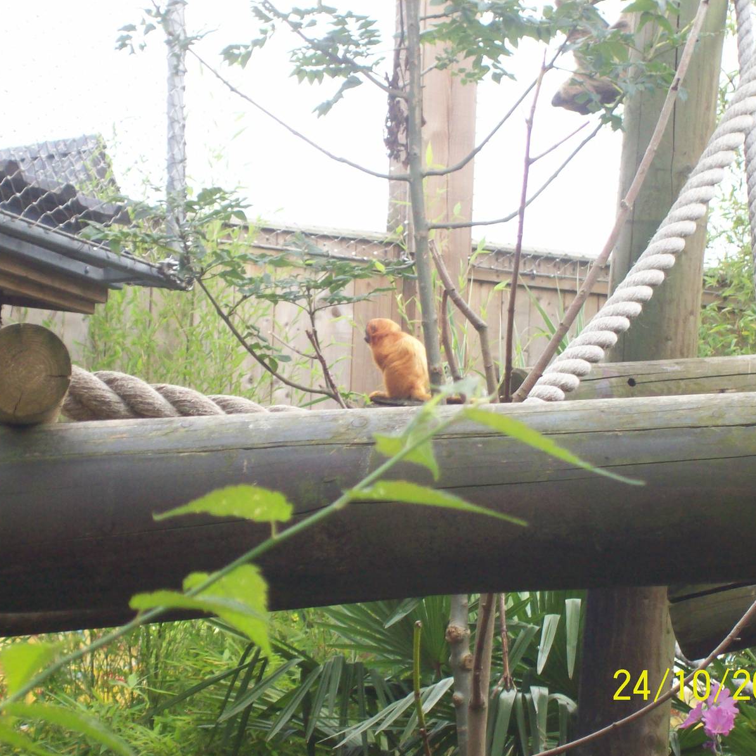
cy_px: 379
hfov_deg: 13.6
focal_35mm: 128
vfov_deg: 13.6
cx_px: 376
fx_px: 3163
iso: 160
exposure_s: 1/90.9
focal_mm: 18
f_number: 4.8
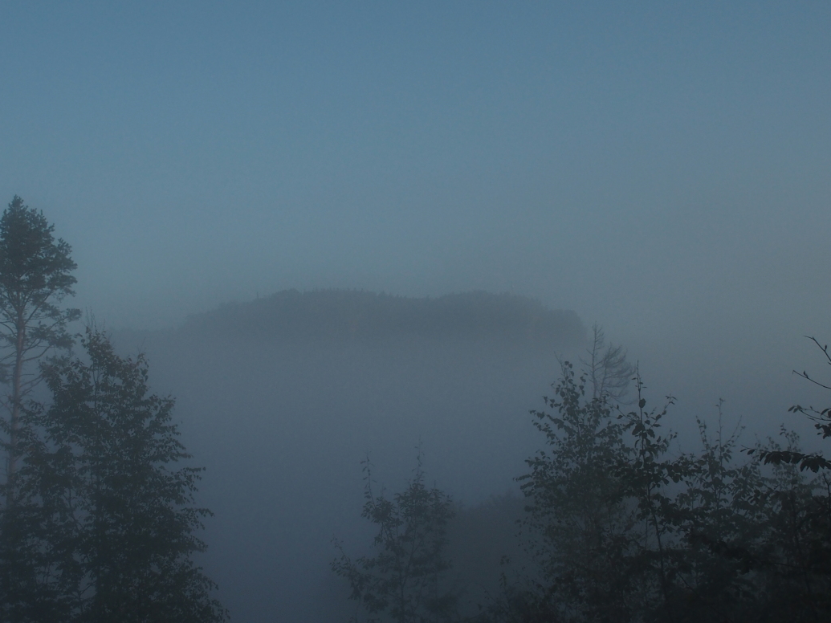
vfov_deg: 22.9
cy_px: 358
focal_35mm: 64
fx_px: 1536
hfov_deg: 30.2
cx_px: 371
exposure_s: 1/640
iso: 100
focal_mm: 9.8
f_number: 3.5
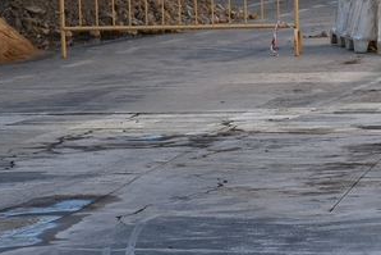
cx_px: 445
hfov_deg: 7.5
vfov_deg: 5.1
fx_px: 2880
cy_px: 118
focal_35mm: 272
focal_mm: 60
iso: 280
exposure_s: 1/500
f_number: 5.6
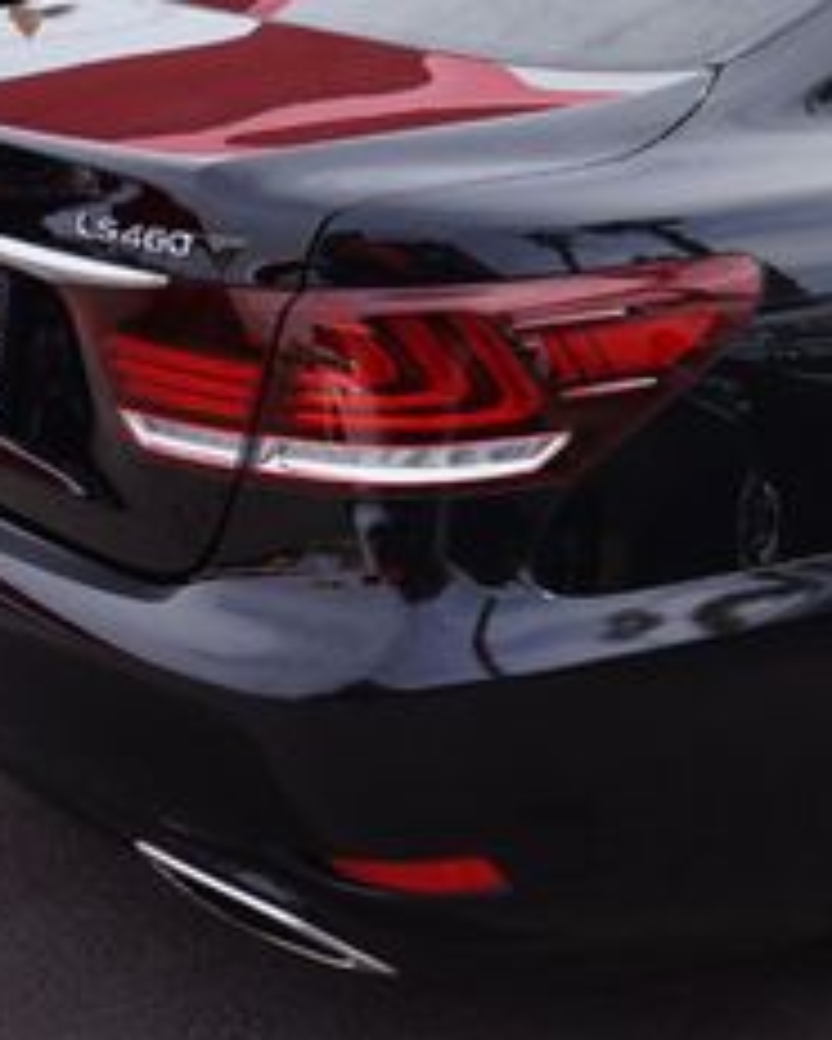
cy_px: 347
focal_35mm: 78
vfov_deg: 24.3
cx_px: 980
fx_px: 2399
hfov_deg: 18.7
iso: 100
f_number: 11
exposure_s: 1/80
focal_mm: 20
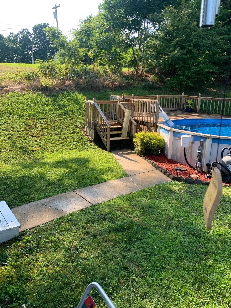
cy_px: 154
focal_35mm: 26
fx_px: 231
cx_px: 116
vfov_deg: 67.3
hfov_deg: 53.1
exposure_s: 1/375
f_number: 1.8
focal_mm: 4.25
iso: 25
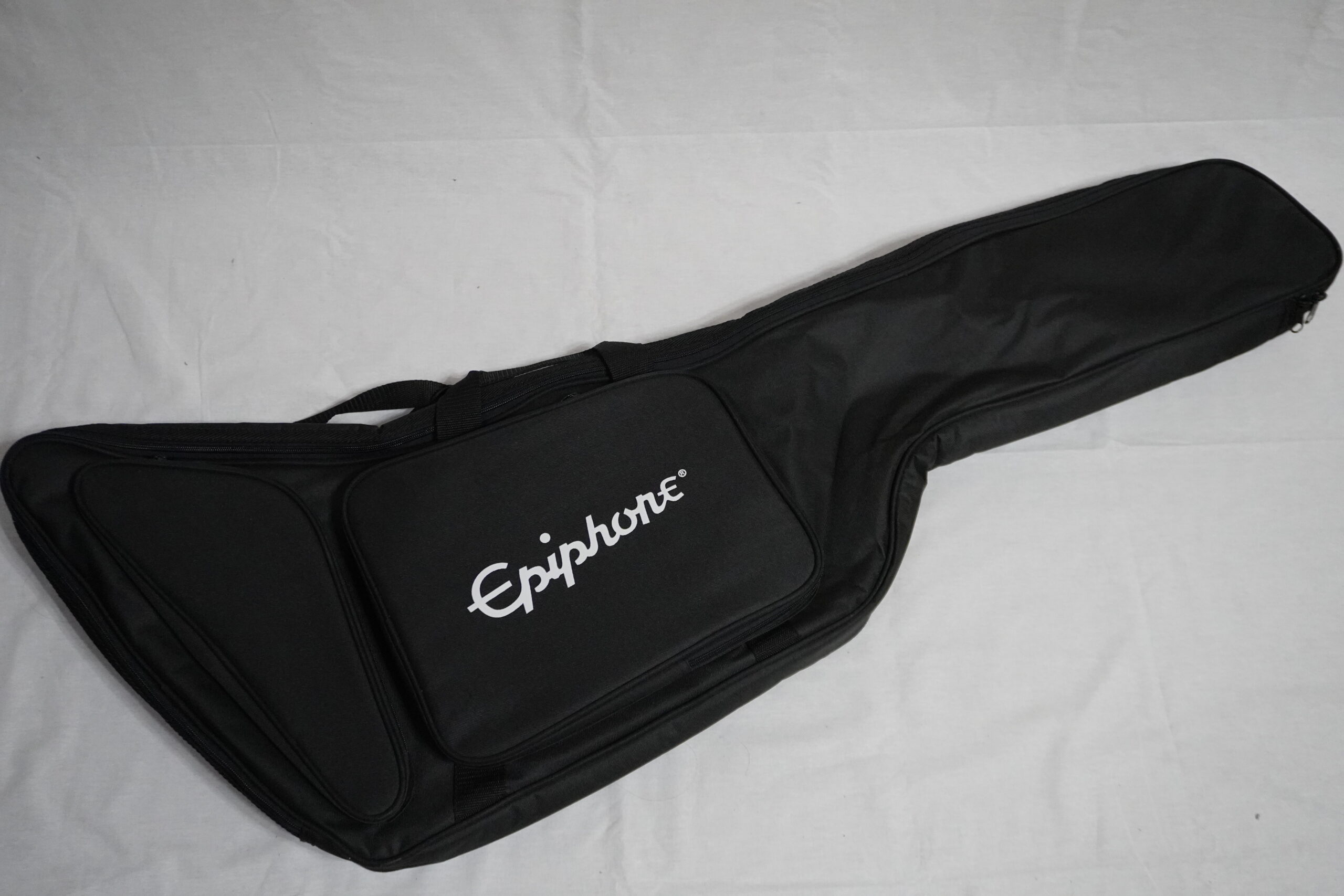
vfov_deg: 40.0
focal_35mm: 33
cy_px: 448
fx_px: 1232
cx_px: 672
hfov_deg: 57.2
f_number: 4
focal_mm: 22
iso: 4000
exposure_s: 1/160
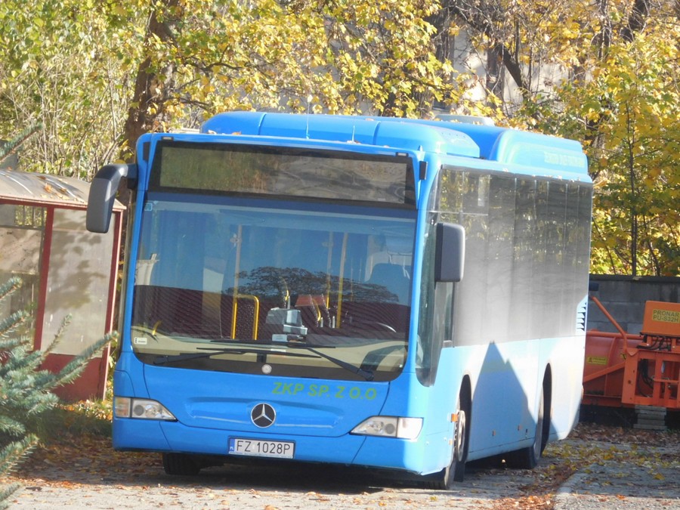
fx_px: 6286
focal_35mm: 320
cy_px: 255
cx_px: 340
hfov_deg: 6.2
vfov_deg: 4.6
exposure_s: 1/250
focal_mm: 57.1
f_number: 5.9
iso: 280
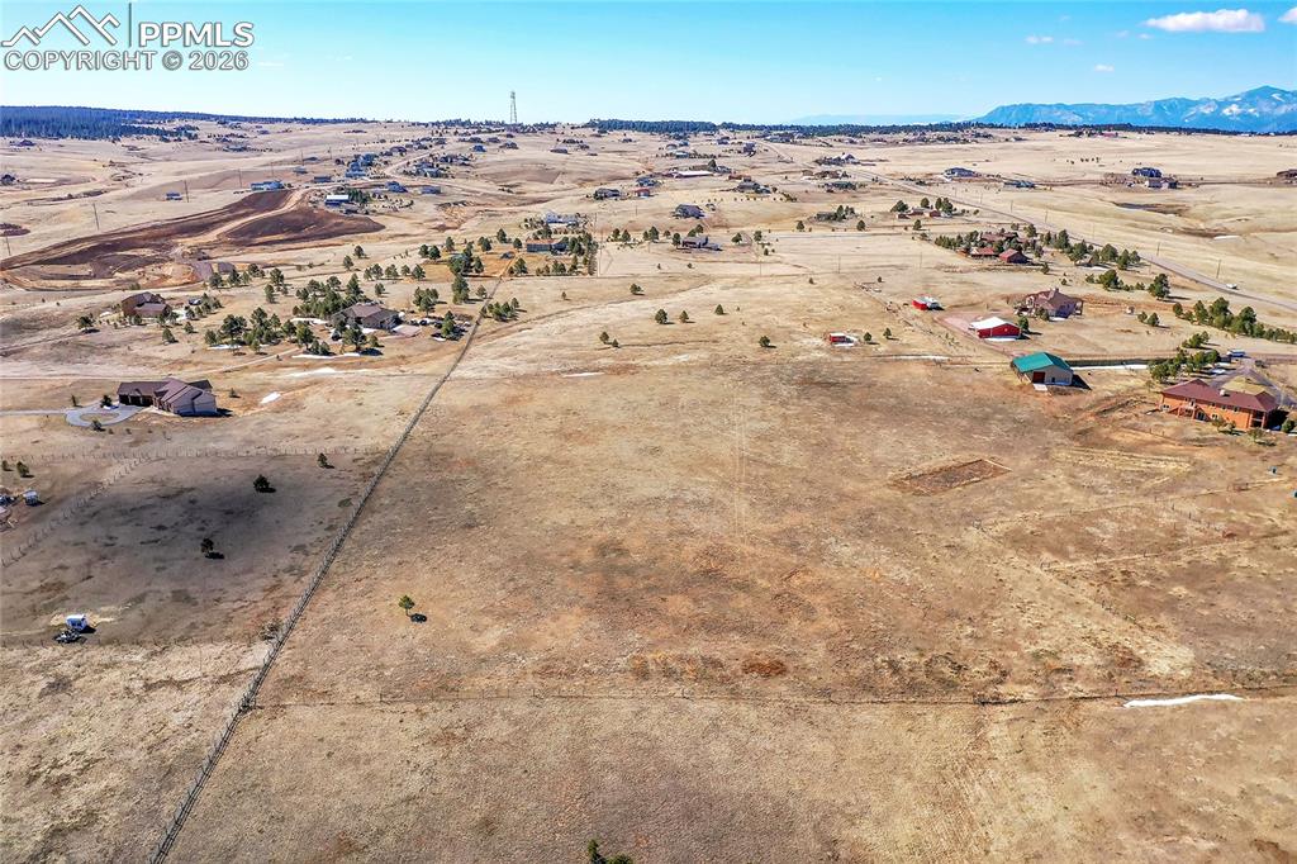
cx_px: 648
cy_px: 432
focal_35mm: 28
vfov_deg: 46.4
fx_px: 1008
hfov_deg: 65.5
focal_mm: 10.26
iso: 100
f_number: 5.6
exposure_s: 1/500
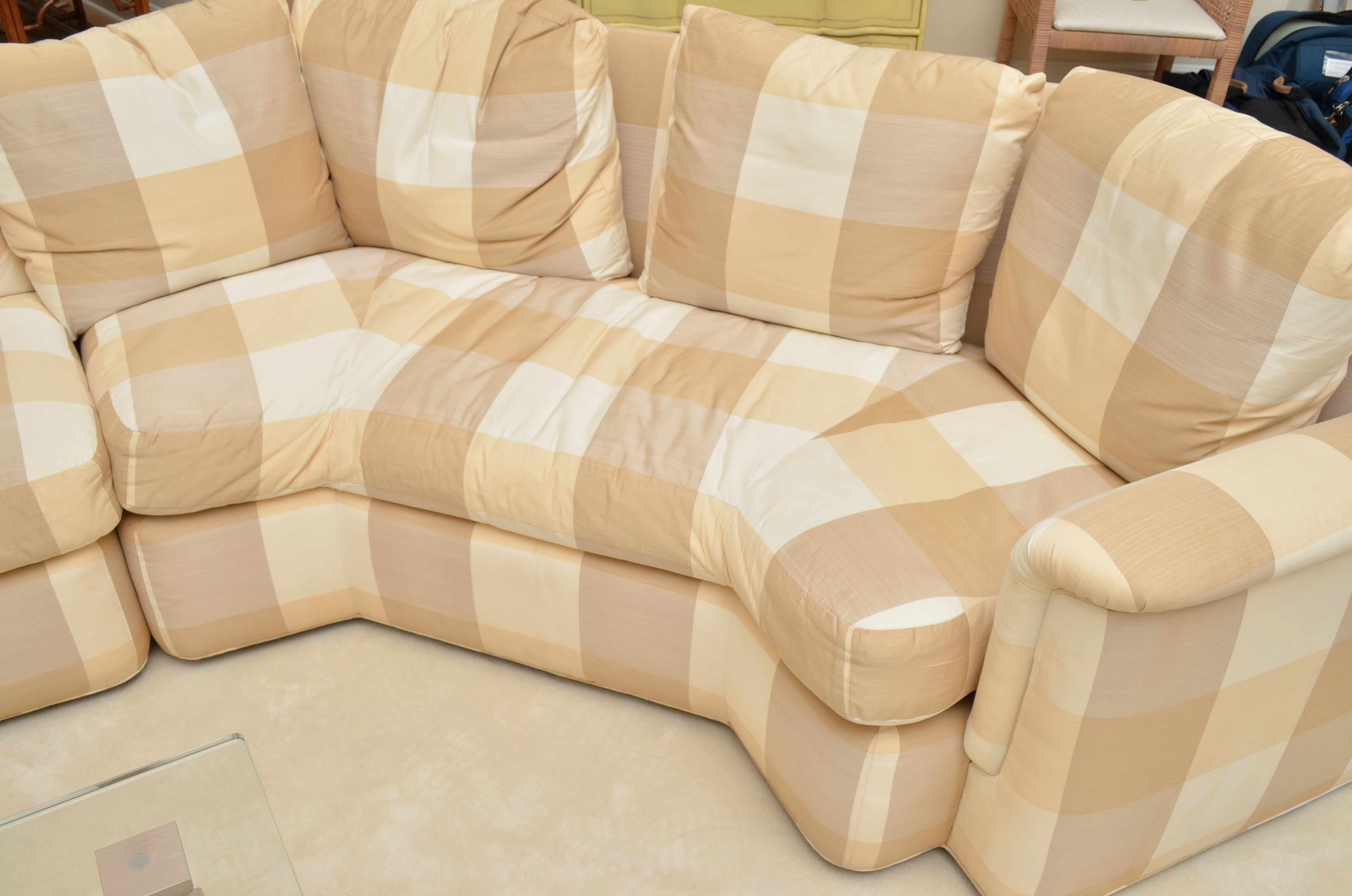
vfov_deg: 39.8
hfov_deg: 57.3
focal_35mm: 33
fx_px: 1237
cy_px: 448
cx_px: 676
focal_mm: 22
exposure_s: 1/125
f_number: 6.7
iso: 250
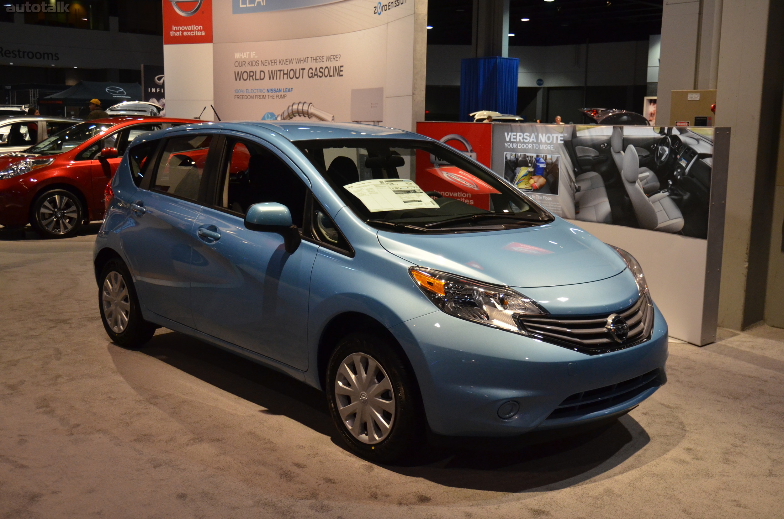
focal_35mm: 39
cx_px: 392
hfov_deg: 49.6
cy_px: 260
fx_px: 848
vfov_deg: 34.1
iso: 1600
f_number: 4
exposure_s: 1/320
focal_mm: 26
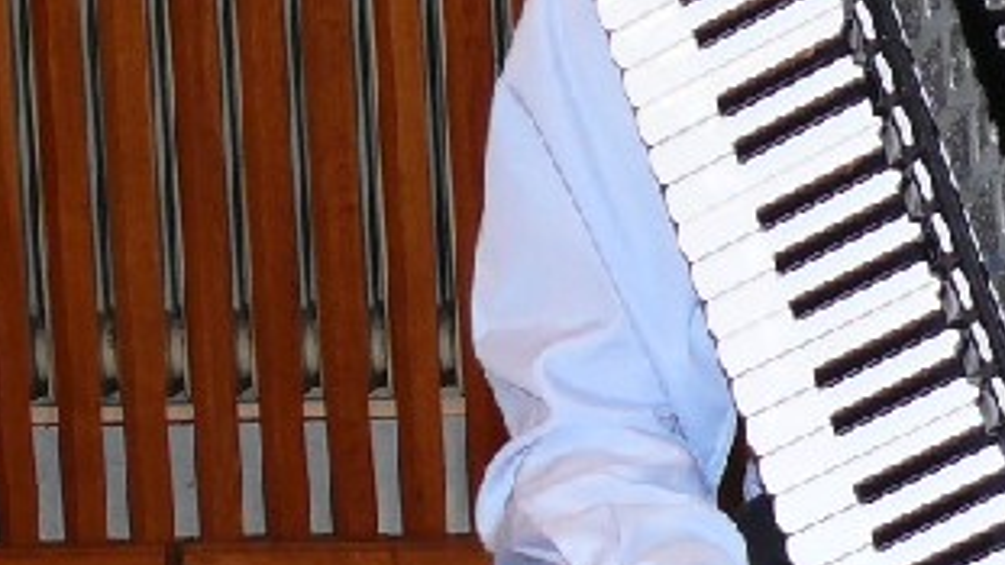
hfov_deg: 10.1
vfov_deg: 5.8
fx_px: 5597
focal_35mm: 210
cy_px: 465
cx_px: 1115
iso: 100
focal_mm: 9.1
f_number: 2.8
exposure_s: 1/30
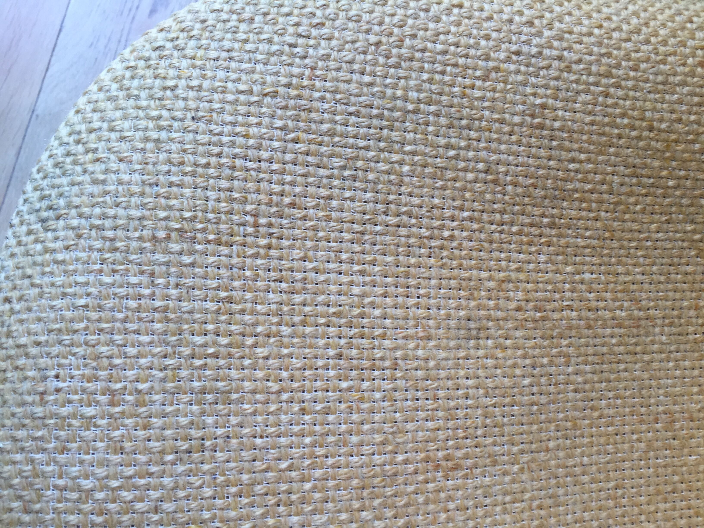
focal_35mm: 29
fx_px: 590
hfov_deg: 61.7
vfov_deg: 48.2
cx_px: 352
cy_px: 264
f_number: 2.2
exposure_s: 1/100
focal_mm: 4.15
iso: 40
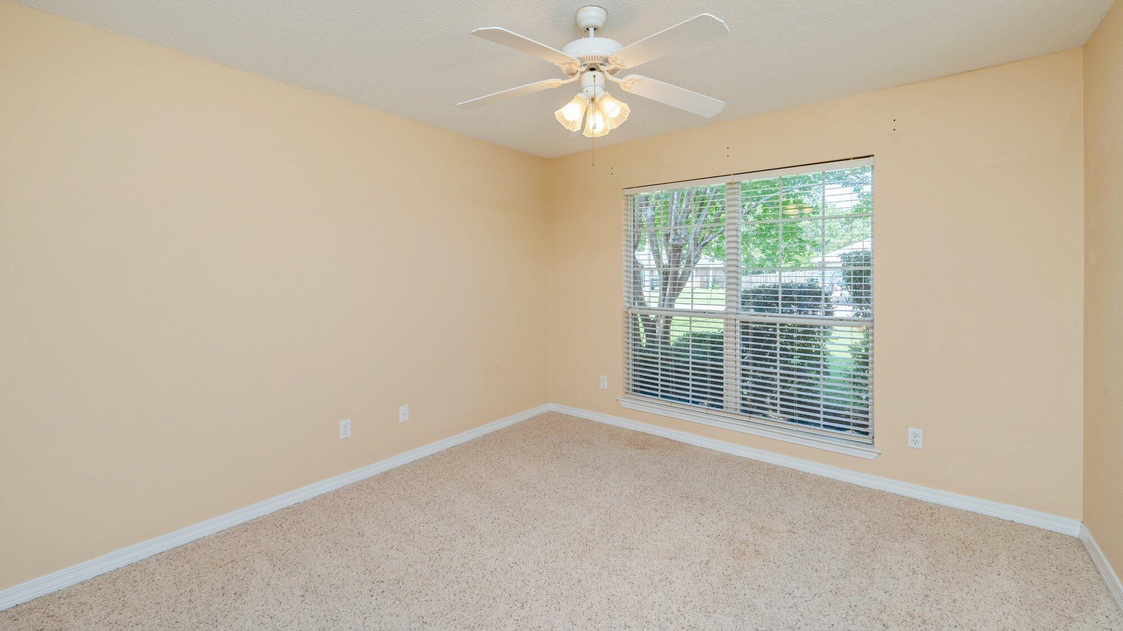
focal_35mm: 15
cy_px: 260
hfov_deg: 103.0
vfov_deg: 70.0
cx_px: 566
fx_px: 447
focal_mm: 14
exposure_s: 1/80
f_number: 9
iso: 320
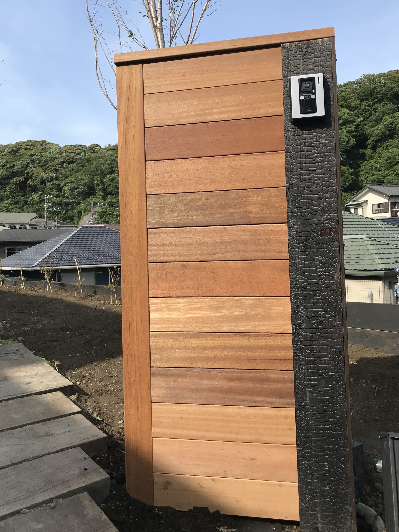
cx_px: 183
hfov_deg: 42.9
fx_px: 507
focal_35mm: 33
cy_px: 236
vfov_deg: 55.2
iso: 20
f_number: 1.8
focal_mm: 3.99
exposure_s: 1/1709
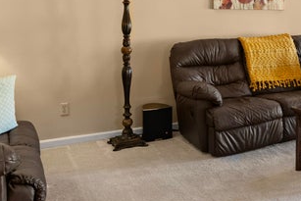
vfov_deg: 26.3
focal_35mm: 50
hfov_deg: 36.1
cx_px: 292
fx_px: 418
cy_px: 25
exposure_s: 1/20
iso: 250
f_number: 2.8
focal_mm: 16
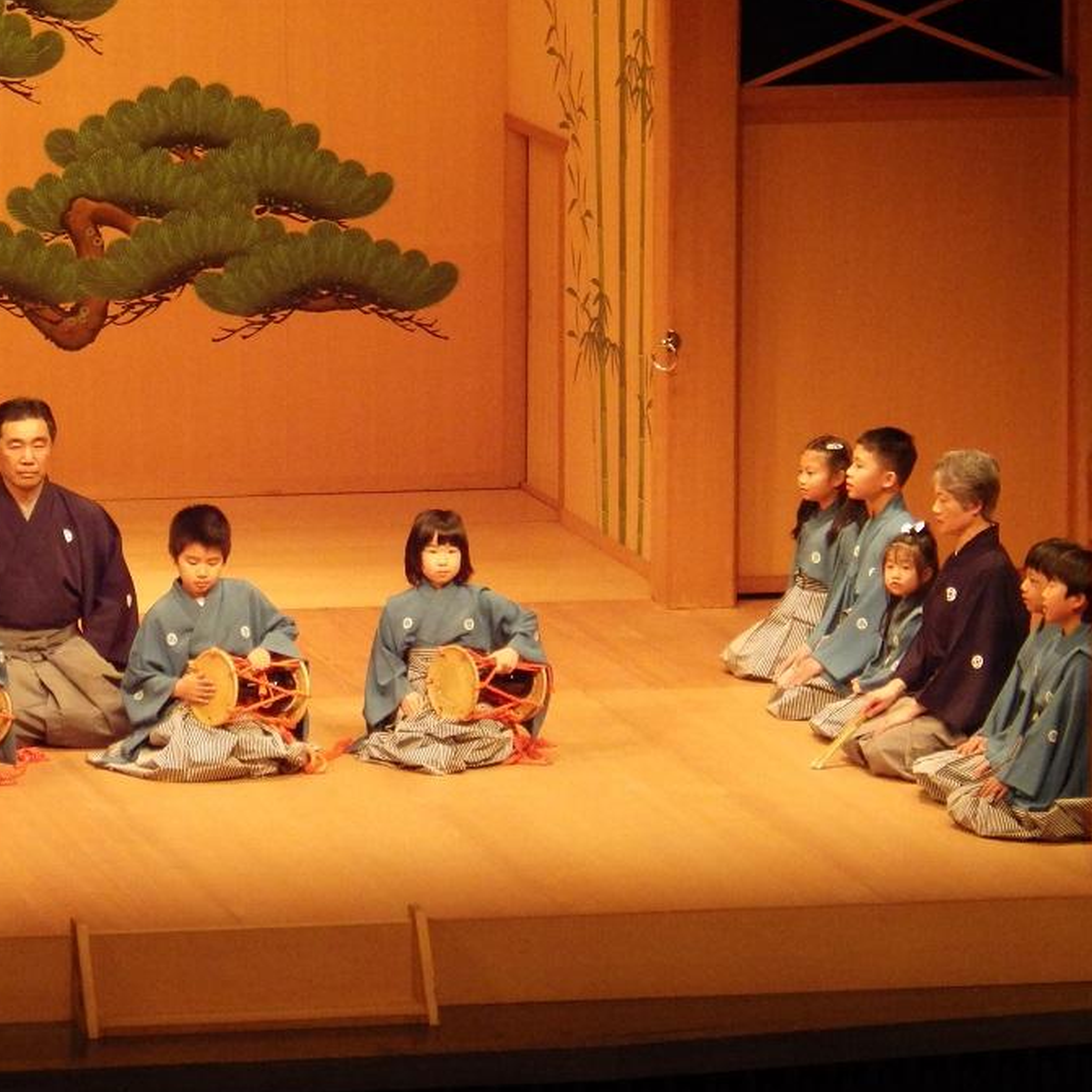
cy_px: 496
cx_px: 293
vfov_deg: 6.8
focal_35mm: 257
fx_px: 9172
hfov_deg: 6.8
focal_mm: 34.9
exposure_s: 1/80
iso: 800
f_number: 5.4
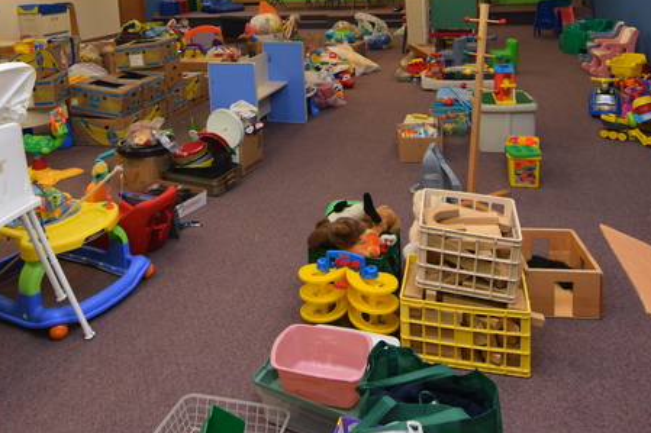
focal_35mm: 32
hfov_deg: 58.5
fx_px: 578
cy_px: 33
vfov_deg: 38.0
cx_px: 271
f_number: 5
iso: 800
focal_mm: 11
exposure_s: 1/100
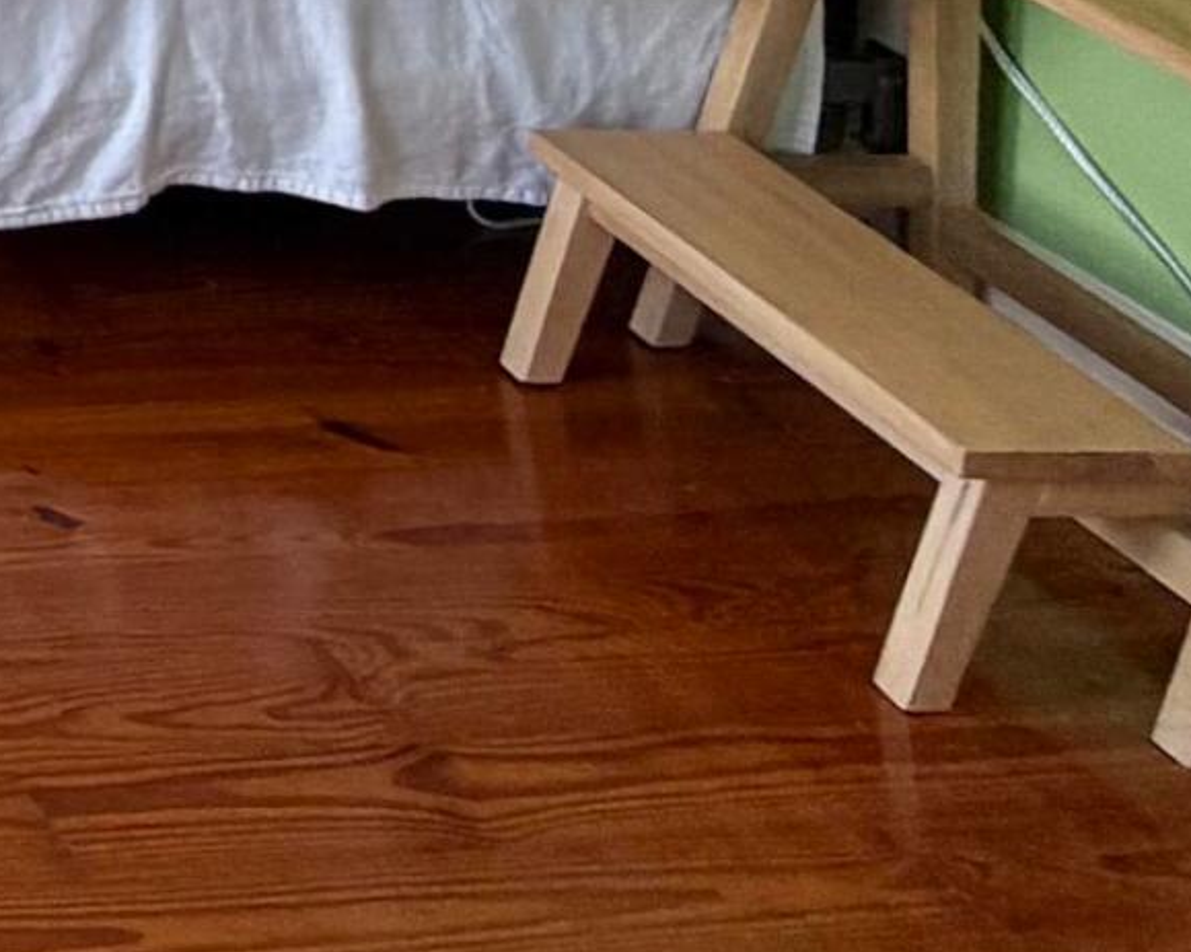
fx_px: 2397
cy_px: -1114
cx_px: -1558
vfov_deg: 15.8
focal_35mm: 68
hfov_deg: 15.9
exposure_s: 1/120
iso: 100
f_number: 2.2
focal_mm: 2.22
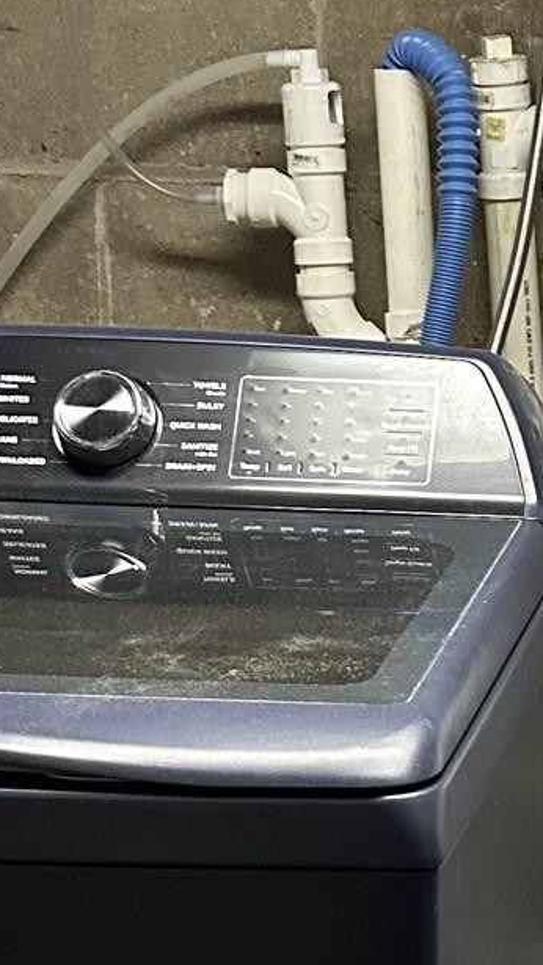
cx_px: 720
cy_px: 617
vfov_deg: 21.7
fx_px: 2508
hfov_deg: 12.0
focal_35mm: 98
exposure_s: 1/60
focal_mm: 6.86
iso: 500
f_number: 1.78
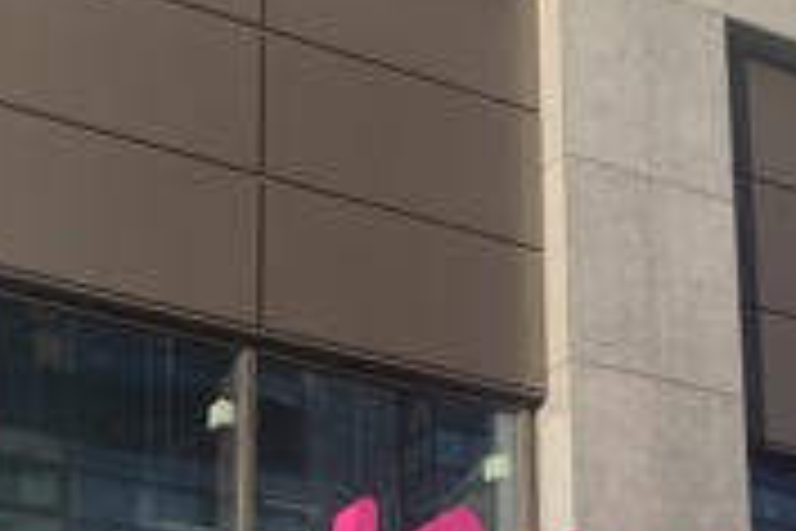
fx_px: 1946
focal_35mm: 88
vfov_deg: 14.8
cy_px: 698
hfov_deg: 23.0
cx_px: 229
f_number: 1.8
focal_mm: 4.25
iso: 25
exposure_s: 1/962
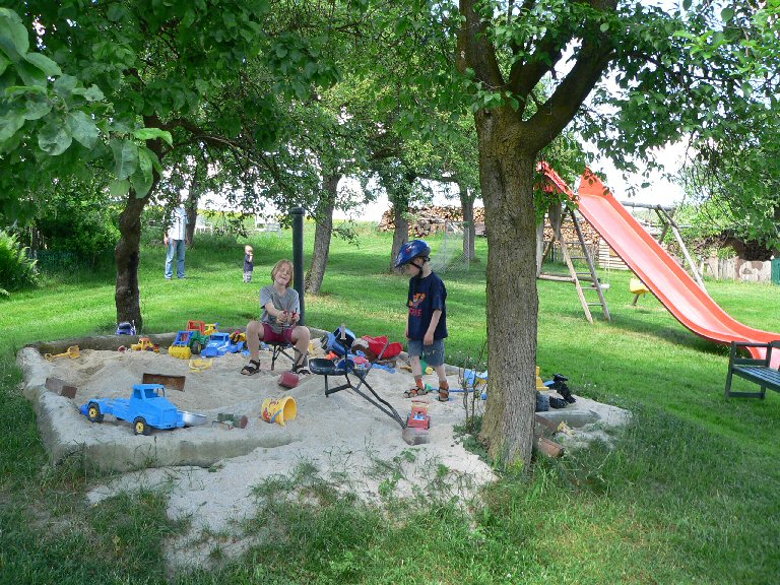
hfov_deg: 51.4
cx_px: 390
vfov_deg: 39.7
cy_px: 292
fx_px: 811
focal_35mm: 36
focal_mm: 6
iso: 80
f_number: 3.3
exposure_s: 1/100
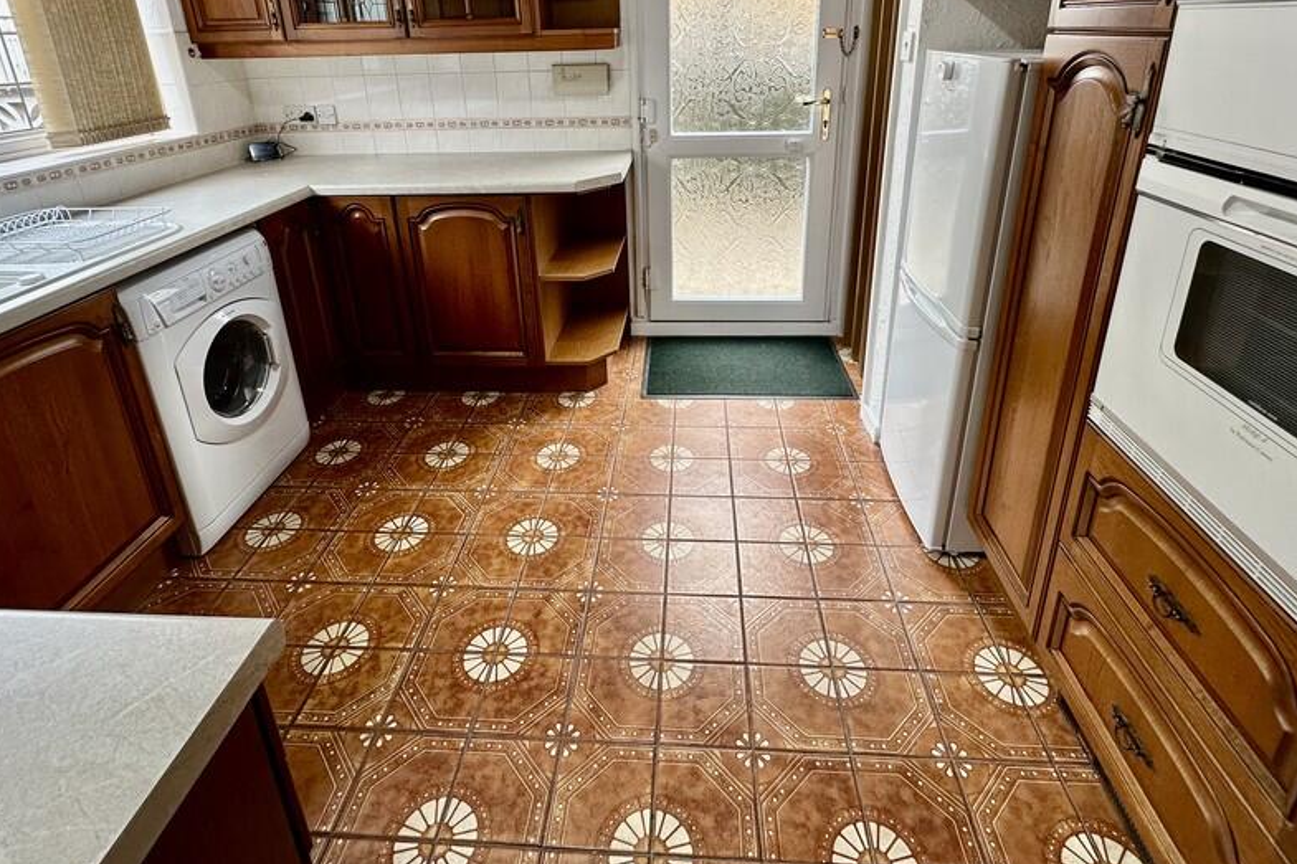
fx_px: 684
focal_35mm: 19
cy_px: 276
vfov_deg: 62.6
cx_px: 651
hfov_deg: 86.9
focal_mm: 2.22
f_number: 2.2
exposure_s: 1/99
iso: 80
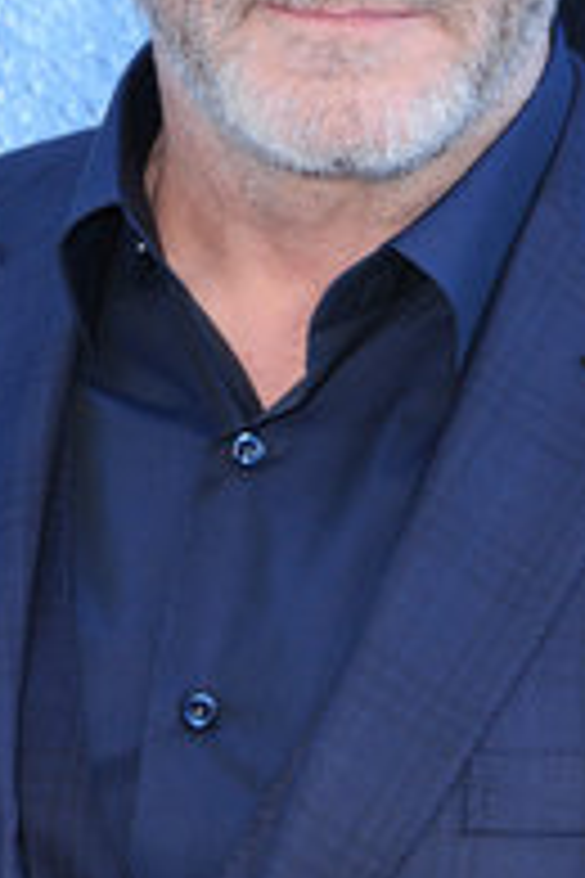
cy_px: 135
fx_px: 6751
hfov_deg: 5.0
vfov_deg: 7.4
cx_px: 315
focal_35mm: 277
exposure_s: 1/200
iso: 800
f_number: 7.1
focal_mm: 90
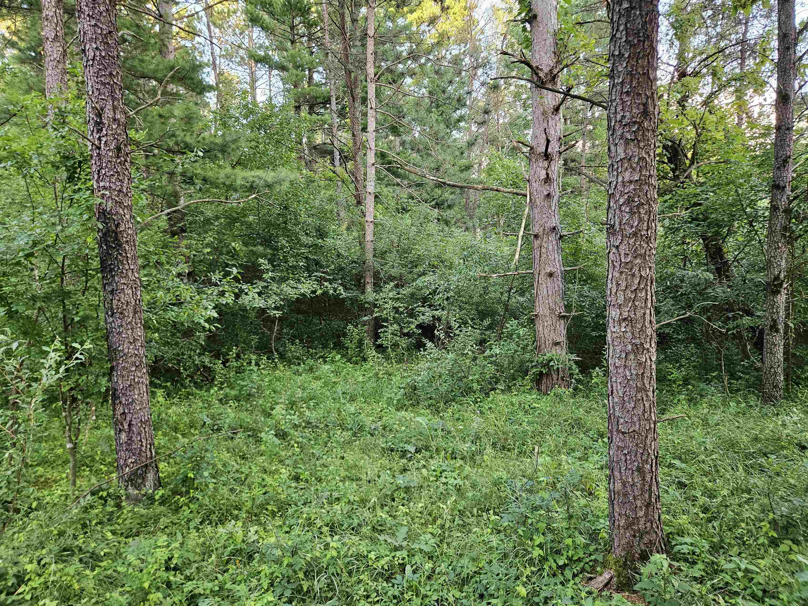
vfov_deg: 58.9
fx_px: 537
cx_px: 404
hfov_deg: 73.9
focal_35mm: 23
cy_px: 303
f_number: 1.8
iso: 250
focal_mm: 5.4
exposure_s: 1/120
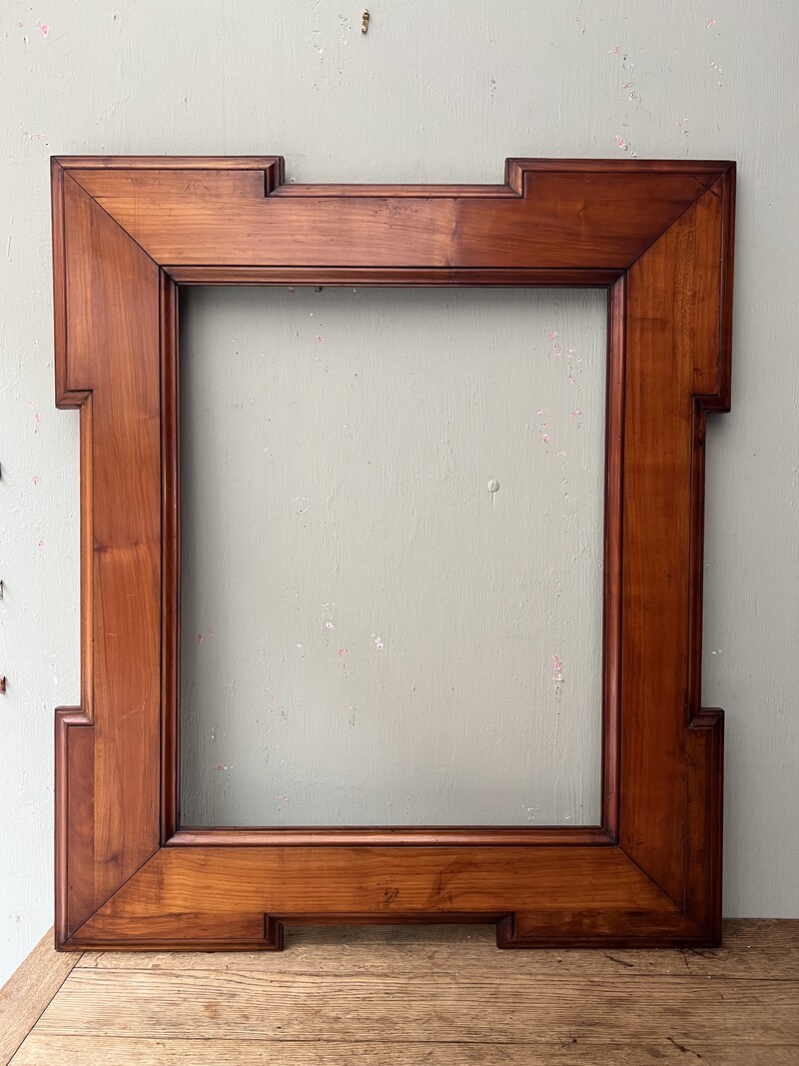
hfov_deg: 53.1
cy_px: 533
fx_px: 800
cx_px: 400
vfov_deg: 67.3
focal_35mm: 26
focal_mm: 5.7
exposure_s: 1/83
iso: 125
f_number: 1.5
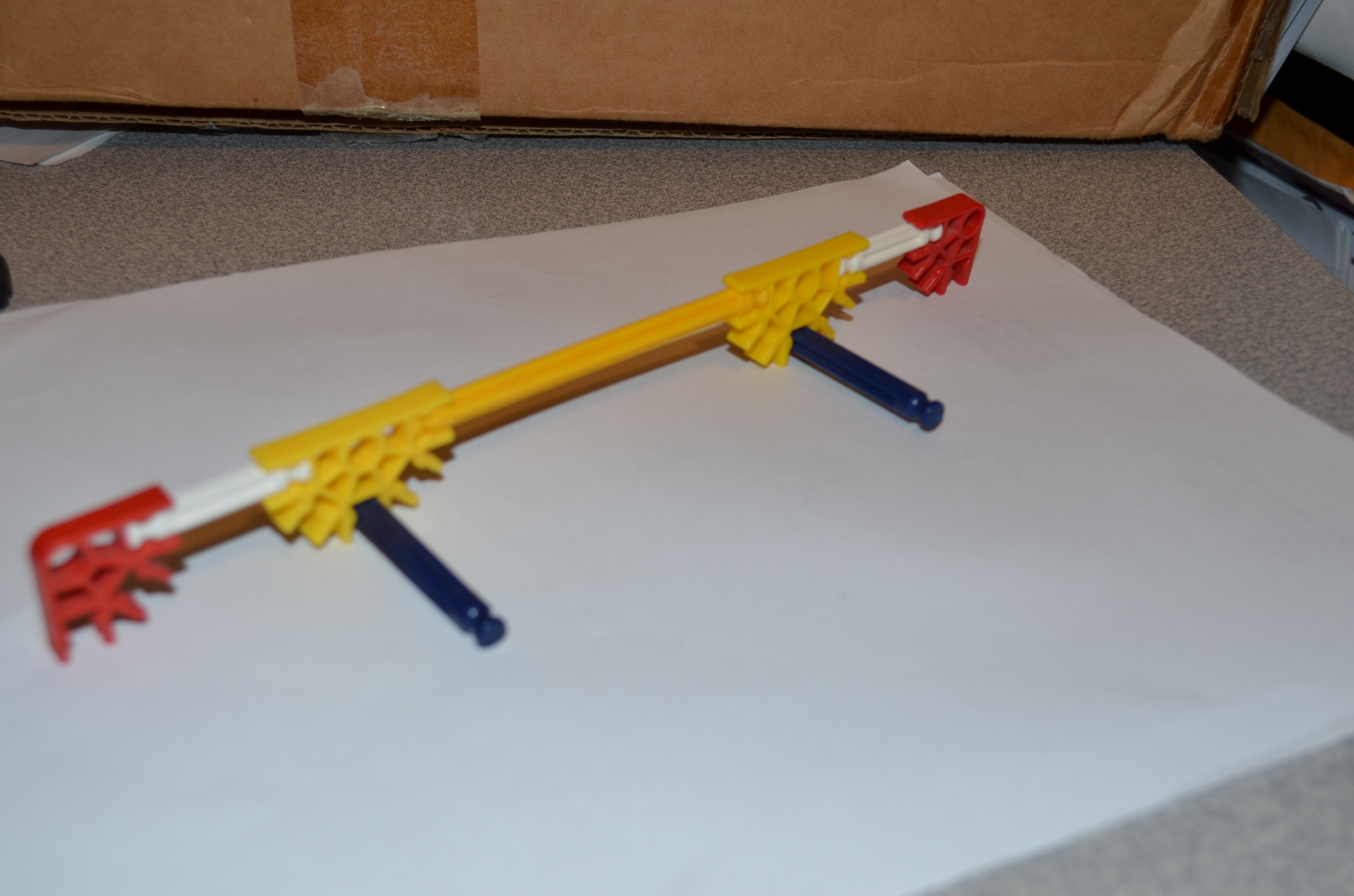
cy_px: 473
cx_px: 629
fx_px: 1614
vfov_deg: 31.0
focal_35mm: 43
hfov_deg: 45.5
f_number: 5.6
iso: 200
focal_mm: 26
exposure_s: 1/30
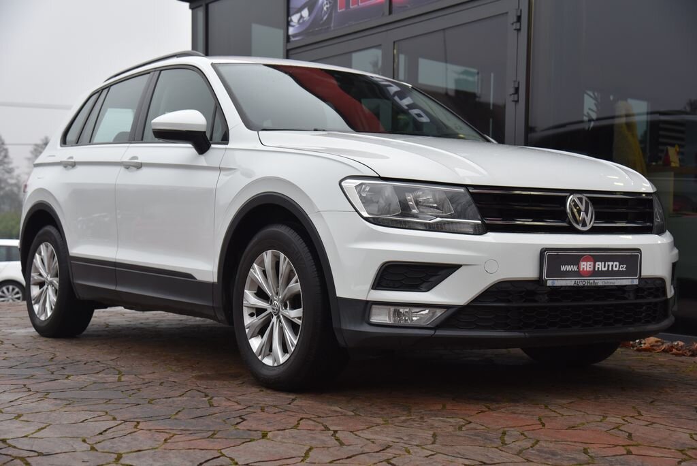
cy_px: 233
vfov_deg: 26.0
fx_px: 1007
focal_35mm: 52
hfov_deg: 38.2
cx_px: 348
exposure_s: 1/100
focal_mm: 52
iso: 500
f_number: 5
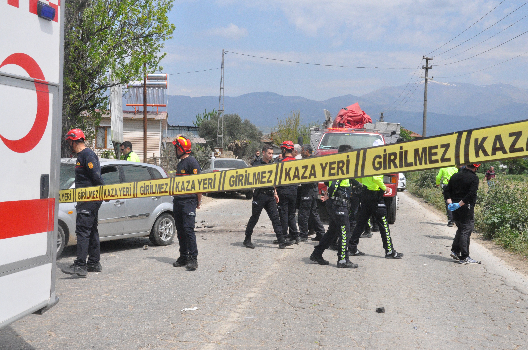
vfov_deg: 26.4
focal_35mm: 51
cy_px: 175
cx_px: 264
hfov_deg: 38.9
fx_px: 747
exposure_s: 1/1250
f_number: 18
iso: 2000
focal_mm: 34
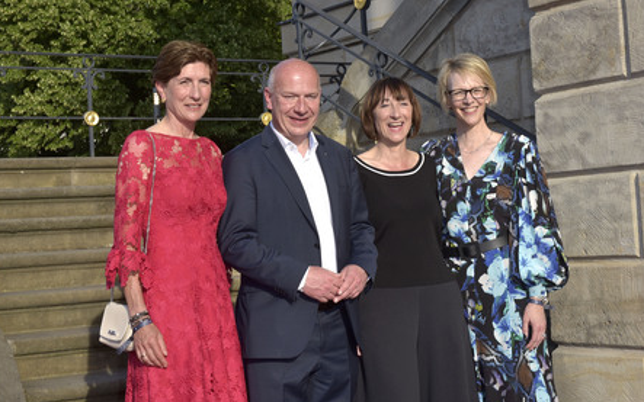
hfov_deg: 35.7
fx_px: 1001
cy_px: 206
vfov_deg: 22.8
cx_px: 322
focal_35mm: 57
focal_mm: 55
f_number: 10
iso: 160
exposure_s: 1/250
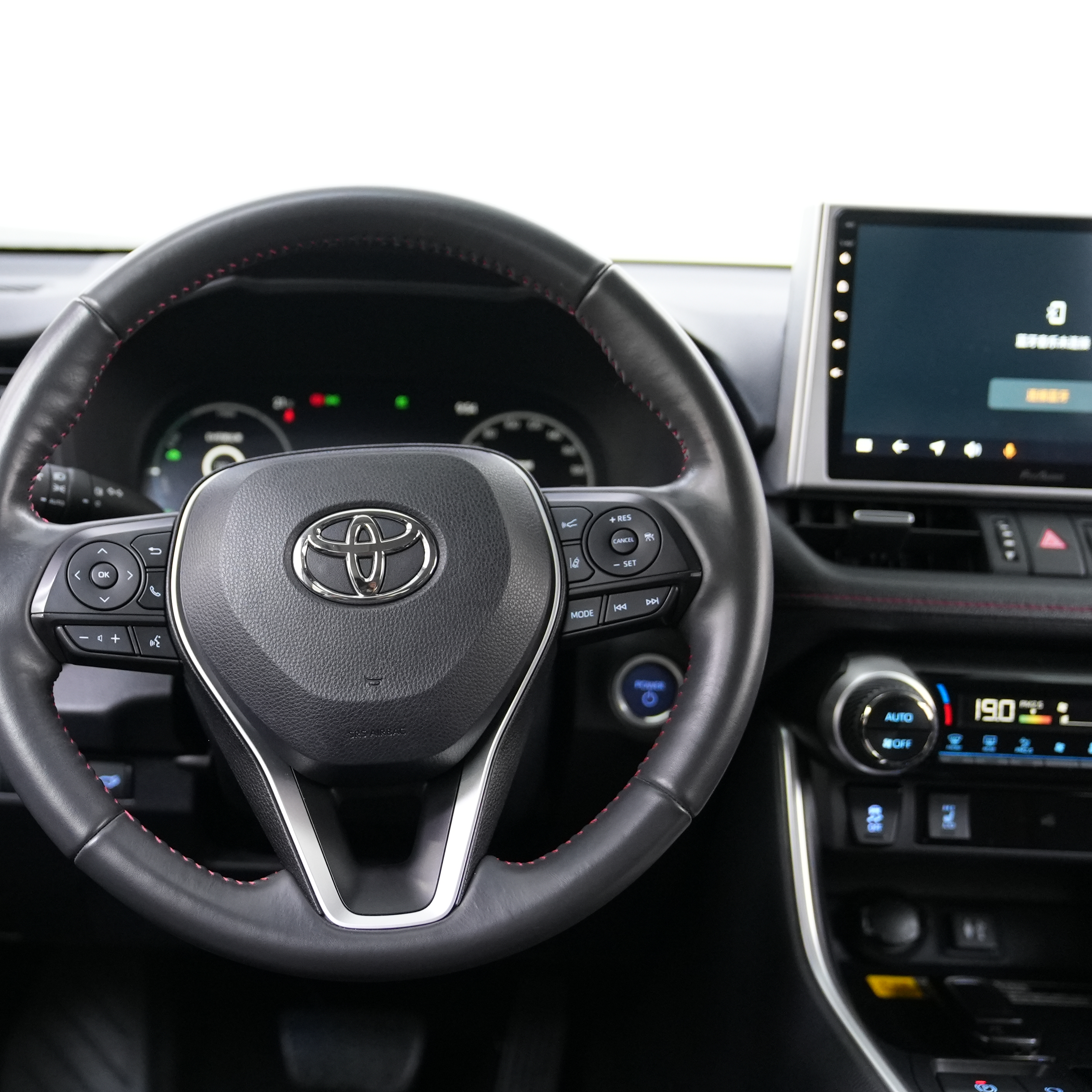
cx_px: 355
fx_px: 1642
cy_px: 548
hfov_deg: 36.4
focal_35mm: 46
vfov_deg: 36.8
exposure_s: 1/160
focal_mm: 36
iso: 5000
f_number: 2.8
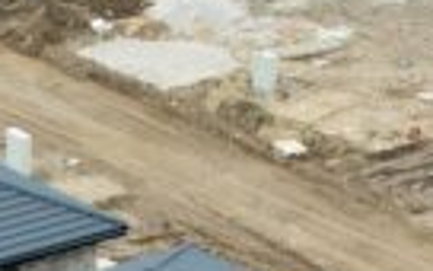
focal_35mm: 169
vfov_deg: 7.6
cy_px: 432
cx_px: -60
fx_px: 1994
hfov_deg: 12.2
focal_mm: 8.38
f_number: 2.8
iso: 100
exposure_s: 1/90
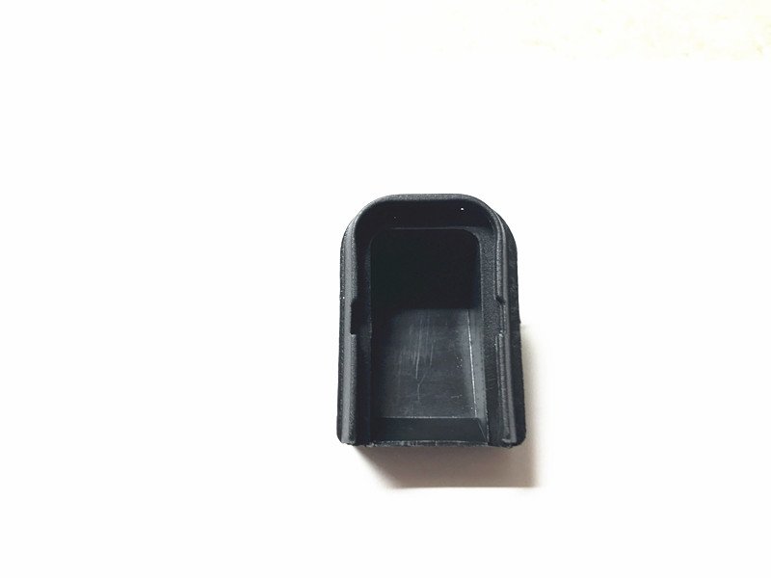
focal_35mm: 28
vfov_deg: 49.7
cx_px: 386
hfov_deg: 63.4
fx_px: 624
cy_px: 289
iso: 20
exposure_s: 1/30
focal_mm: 3.99
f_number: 1.8
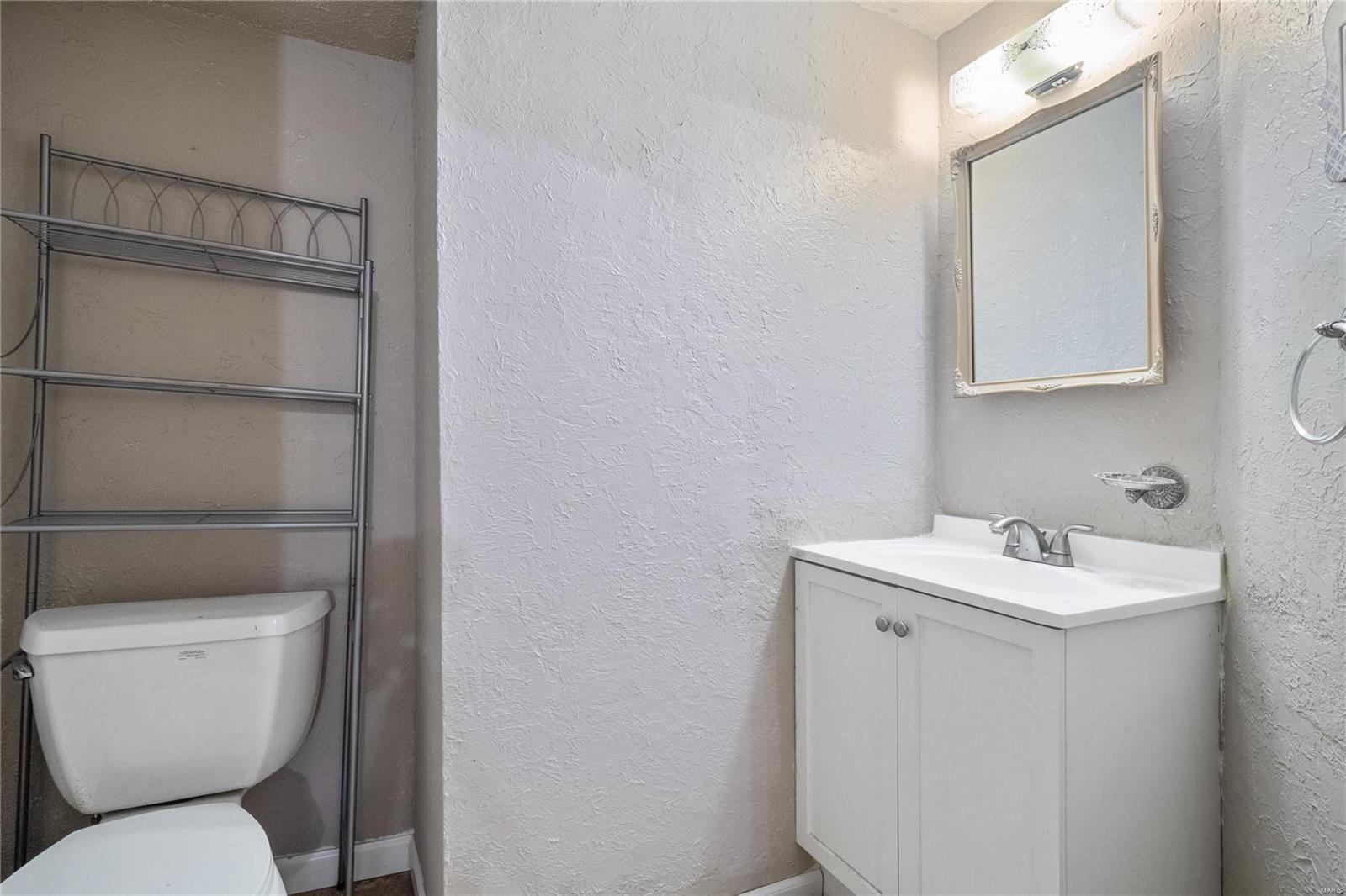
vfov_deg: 73.7
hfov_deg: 96.7
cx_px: 673
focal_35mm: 16
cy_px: 448
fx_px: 598
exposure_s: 1
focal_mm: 8
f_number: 10
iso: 400
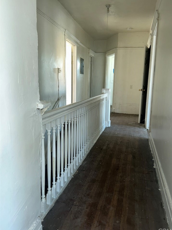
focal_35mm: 28
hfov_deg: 49.7
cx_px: 92
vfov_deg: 63.4
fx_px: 186
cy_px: 111
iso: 64
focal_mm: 5.7
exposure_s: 1/39
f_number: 1.5
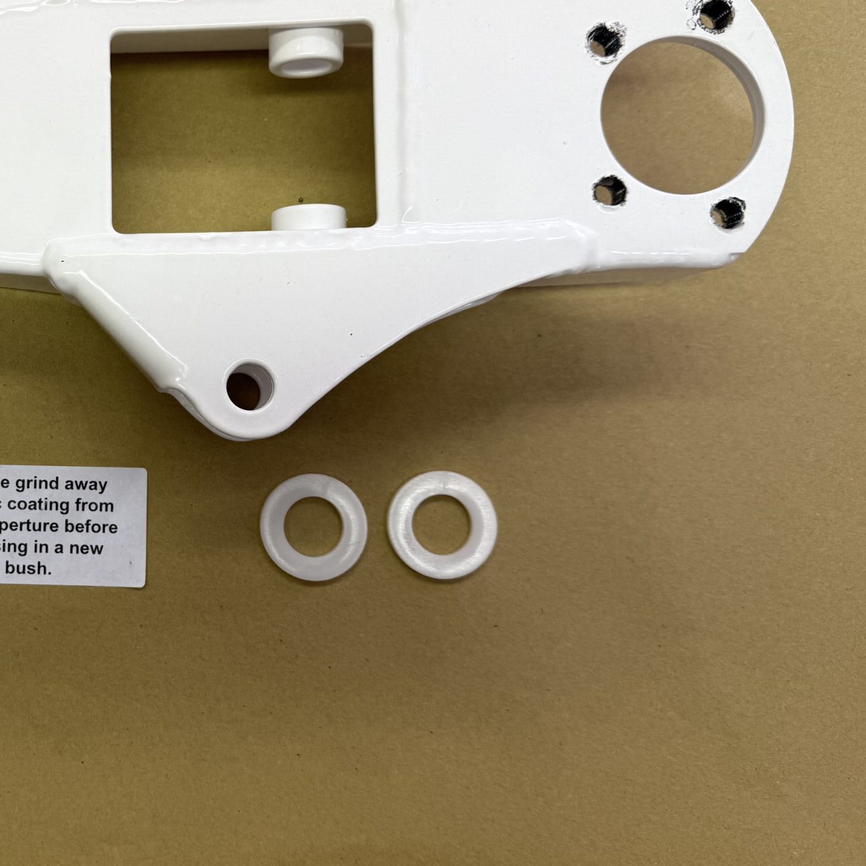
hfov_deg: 37.1
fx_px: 1189
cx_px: 65
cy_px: 343
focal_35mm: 42
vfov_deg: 39.8
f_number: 1.78
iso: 64
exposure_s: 1/165
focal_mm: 6.76
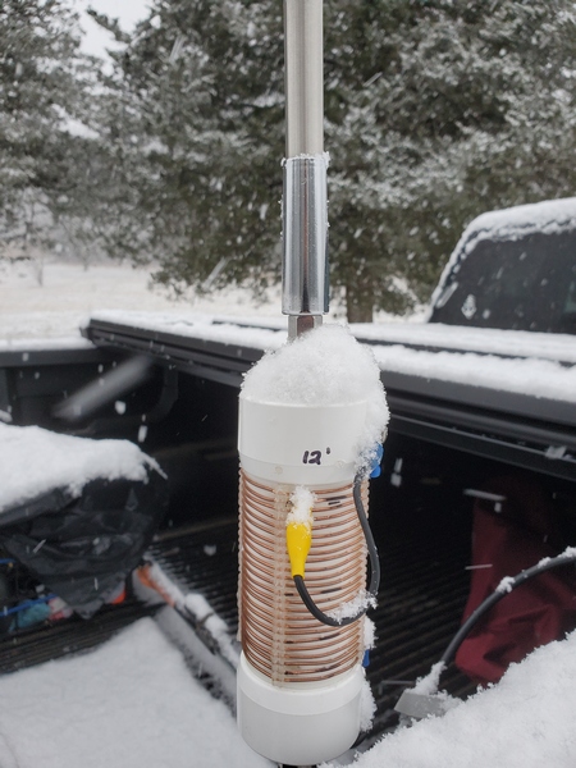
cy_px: 384
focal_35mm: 26
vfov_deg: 67.3
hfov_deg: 53.1
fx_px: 577
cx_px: 288
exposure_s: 1/120
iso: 100
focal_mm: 4.3
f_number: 2.4
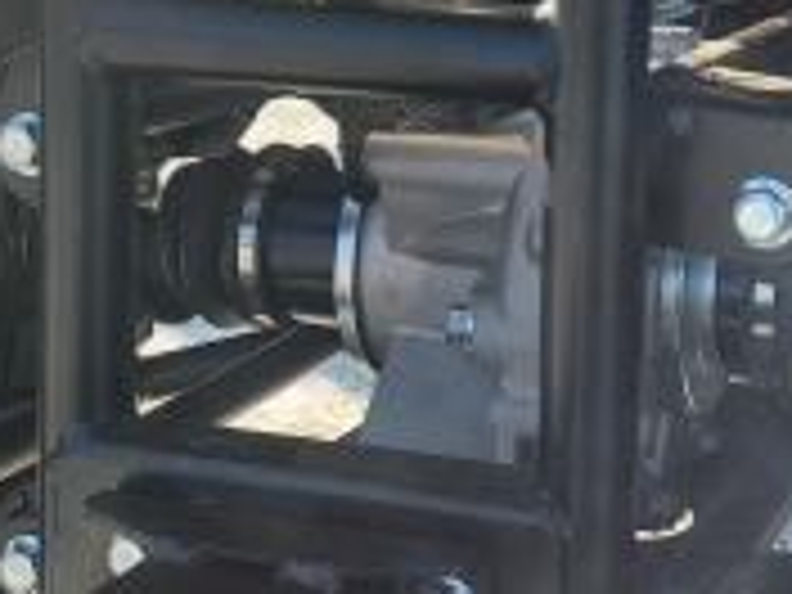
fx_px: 1807
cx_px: 554
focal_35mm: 79
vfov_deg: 18.4
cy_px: 68
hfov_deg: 24.5
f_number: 1.8
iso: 40
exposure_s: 1/331
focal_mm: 5.23
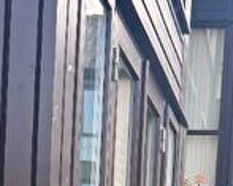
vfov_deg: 11.5
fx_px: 833
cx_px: 132
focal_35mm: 121
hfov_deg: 15.9
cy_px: 371
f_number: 1.6
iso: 50
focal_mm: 5.96
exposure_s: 1/515
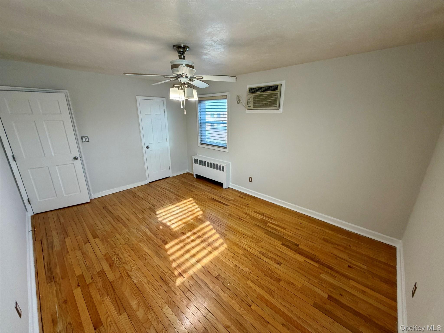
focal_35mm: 14
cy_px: 166
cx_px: 222
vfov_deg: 85.7
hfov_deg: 102.1
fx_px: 180
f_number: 2.2
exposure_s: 1/120
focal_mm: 2.22
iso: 250
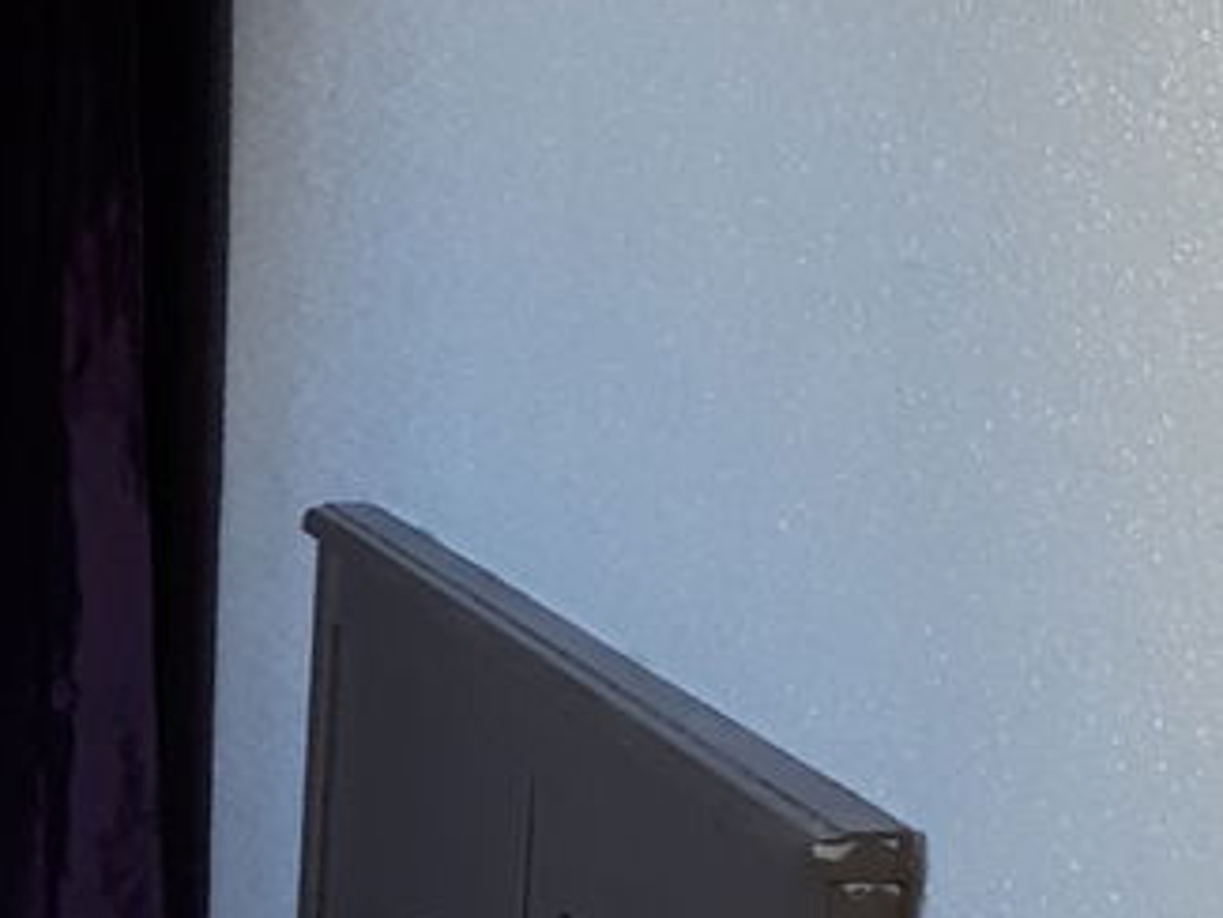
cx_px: -971
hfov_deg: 13.3
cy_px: 1106
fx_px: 4701
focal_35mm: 133
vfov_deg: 11.0
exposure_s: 1/33
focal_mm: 3.6
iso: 80
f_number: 1.9
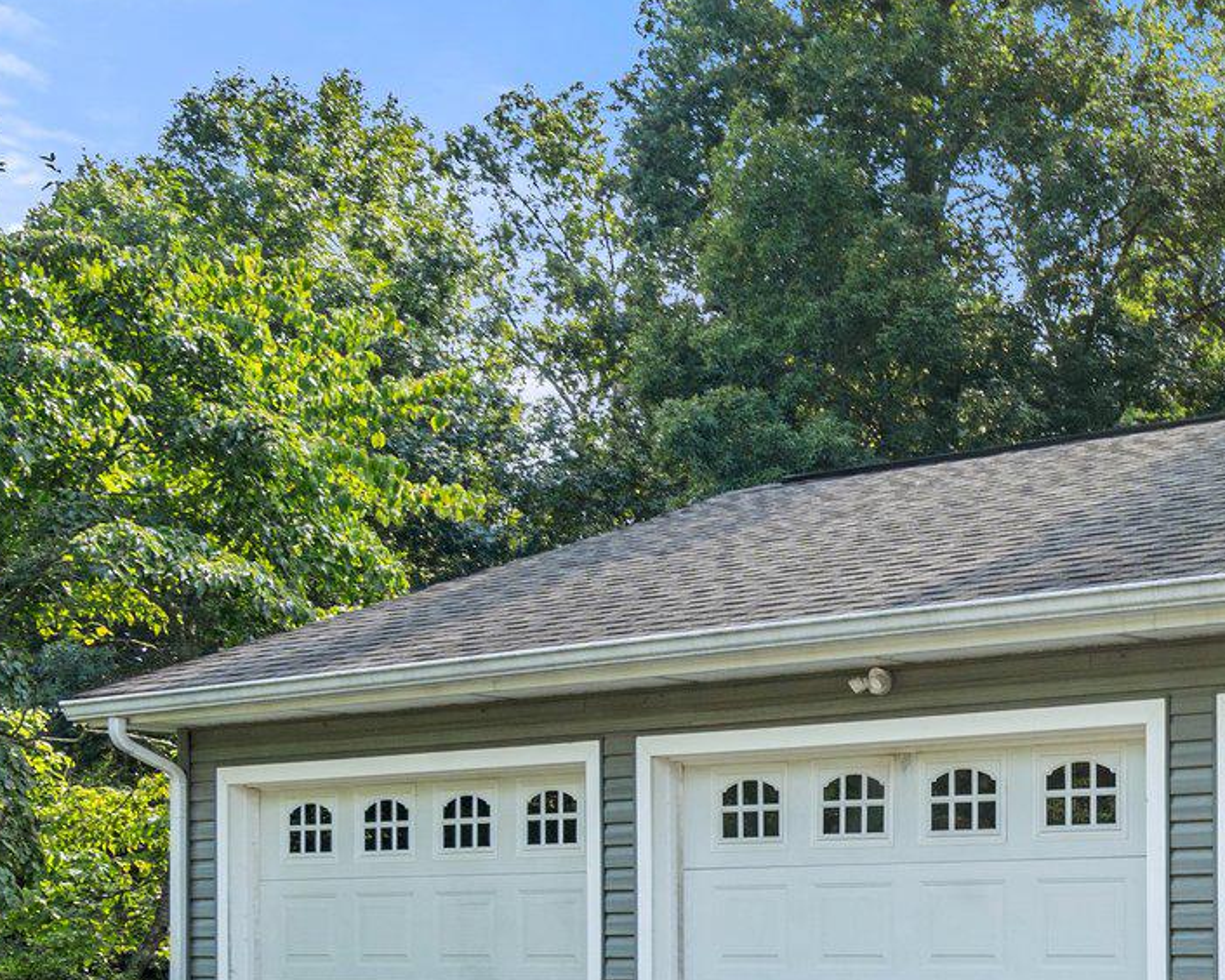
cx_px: 1308
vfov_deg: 24.4
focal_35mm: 60
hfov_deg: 28.8
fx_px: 2175
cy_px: 948
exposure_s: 1/80
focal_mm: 22
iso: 250
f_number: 13
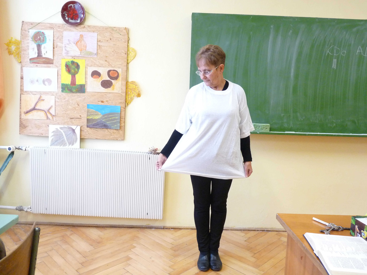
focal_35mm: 27
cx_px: 184
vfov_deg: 51.4
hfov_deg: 65.3
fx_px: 286
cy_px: 138
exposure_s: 1/25
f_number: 2.8
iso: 400
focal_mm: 4.8
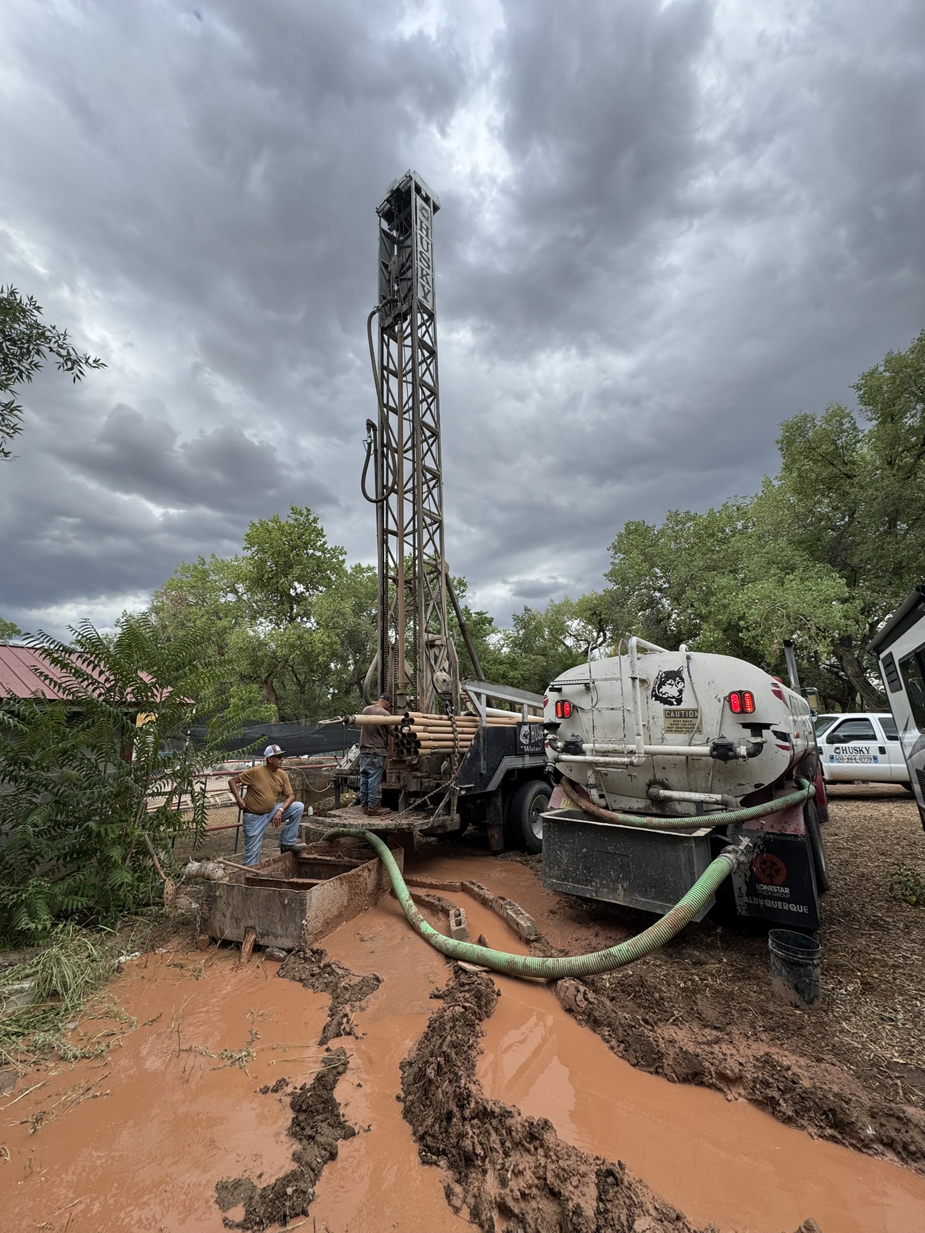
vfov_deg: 102.1
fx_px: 499
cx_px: 462
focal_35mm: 14
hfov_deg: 85.7
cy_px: 616
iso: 40
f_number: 2.2
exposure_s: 1/591
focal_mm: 2.22
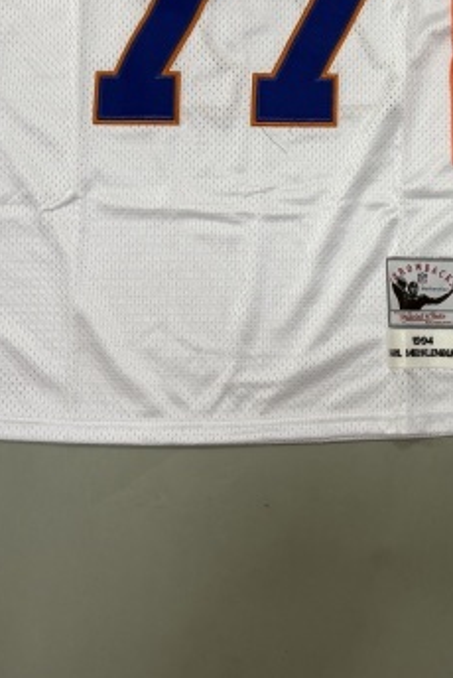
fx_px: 1092
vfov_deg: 33.6
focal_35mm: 58
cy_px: 154
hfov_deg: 21.6
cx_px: 555
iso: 160
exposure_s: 1/100
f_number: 1.78
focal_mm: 6.76
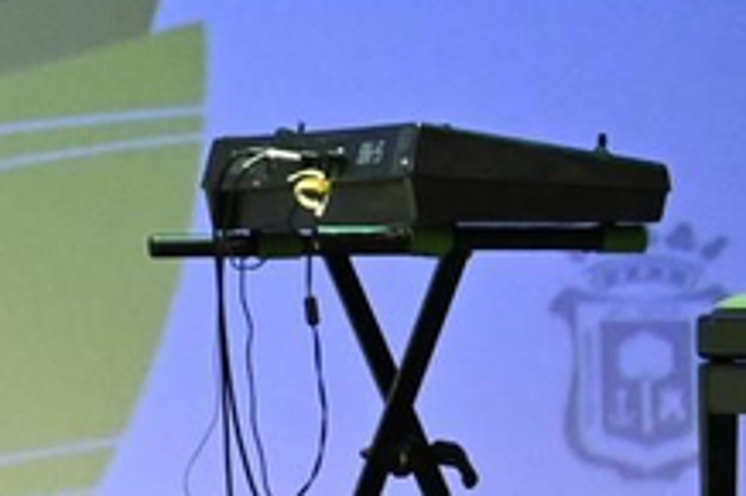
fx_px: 11409
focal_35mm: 551
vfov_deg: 2.5
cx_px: -1550
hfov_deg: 3.6
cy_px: -725
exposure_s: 1/250
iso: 3200
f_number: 5
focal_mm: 50
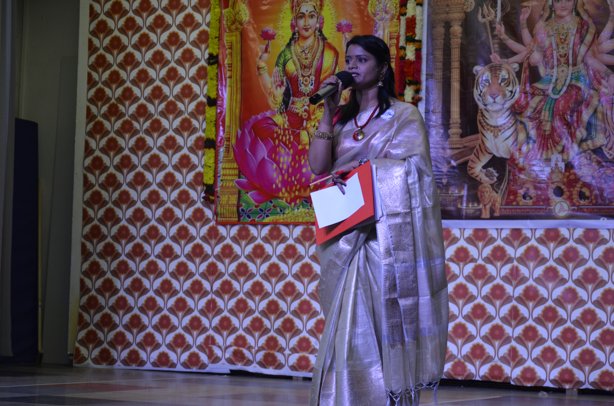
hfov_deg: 22.0
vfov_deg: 14.6
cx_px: 307
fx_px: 1583
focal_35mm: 93
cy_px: 203
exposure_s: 1/160
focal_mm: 62
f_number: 5.3
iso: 800
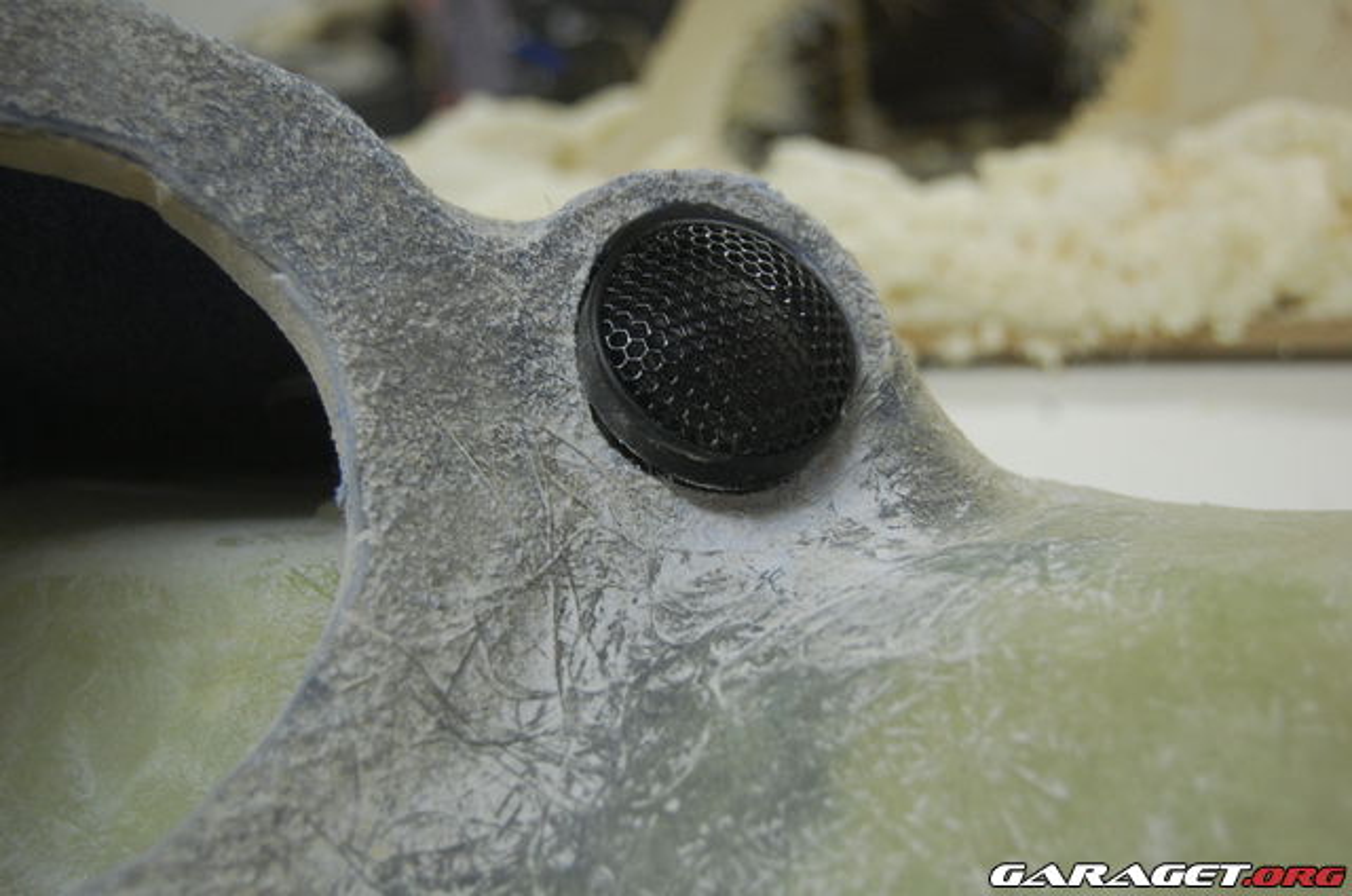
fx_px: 1743
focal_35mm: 46
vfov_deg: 28.8
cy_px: 448
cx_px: 676
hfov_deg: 42.4
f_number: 4.5
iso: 800
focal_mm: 31
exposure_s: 1/20
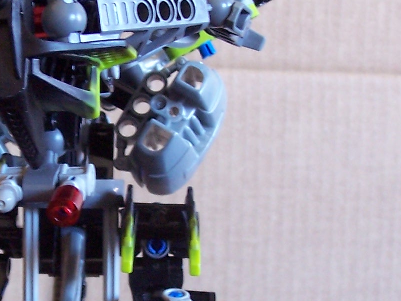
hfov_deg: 16.3
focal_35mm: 120
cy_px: 196
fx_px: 1391
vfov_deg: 12.3
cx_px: 73
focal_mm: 7
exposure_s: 1/15
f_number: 3
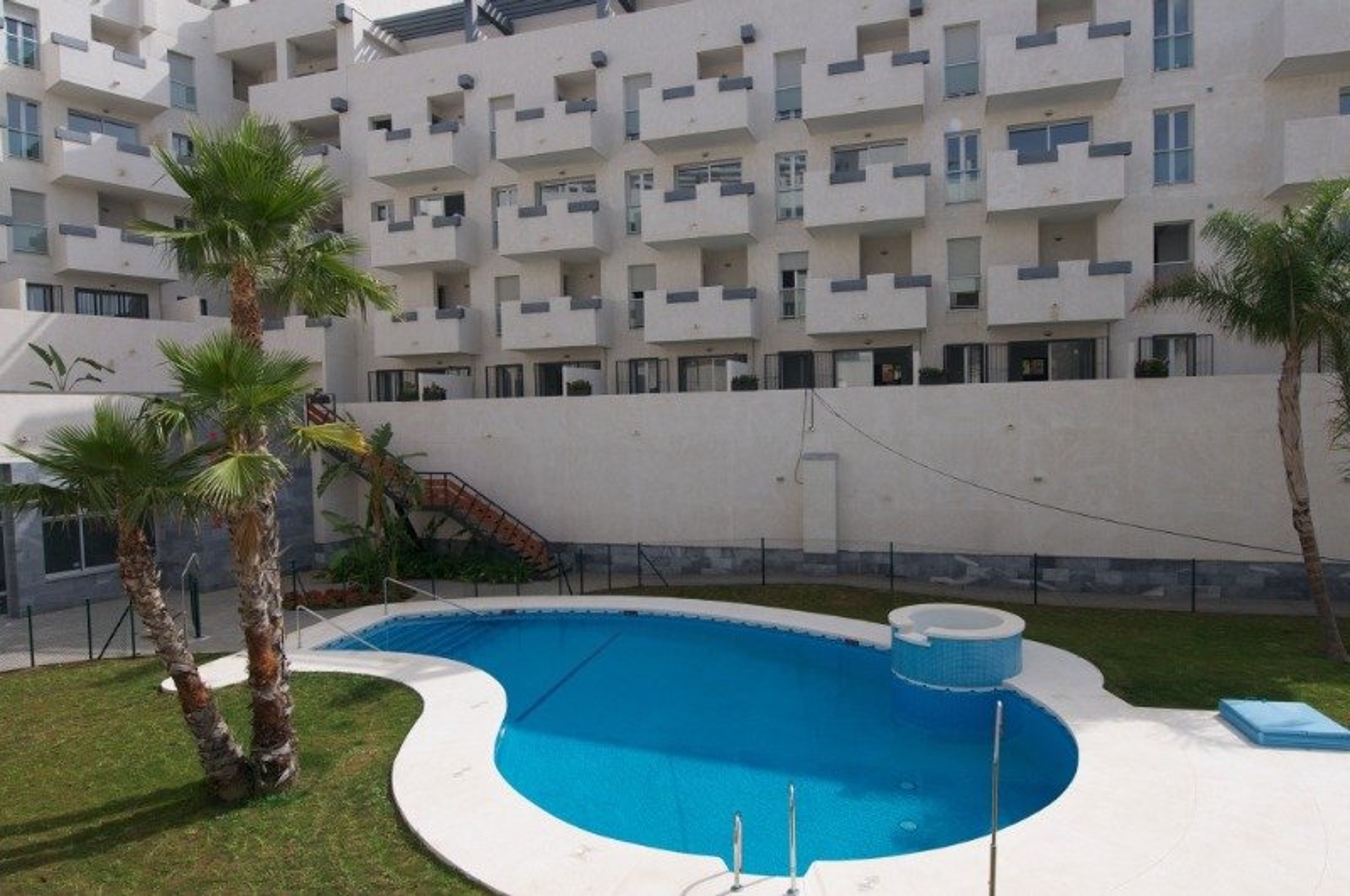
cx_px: 675
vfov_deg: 59.3
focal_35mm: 21
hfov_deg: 81.3
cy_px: 448
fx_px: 786
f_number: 5
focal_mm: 14
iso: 100
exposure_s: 1/800
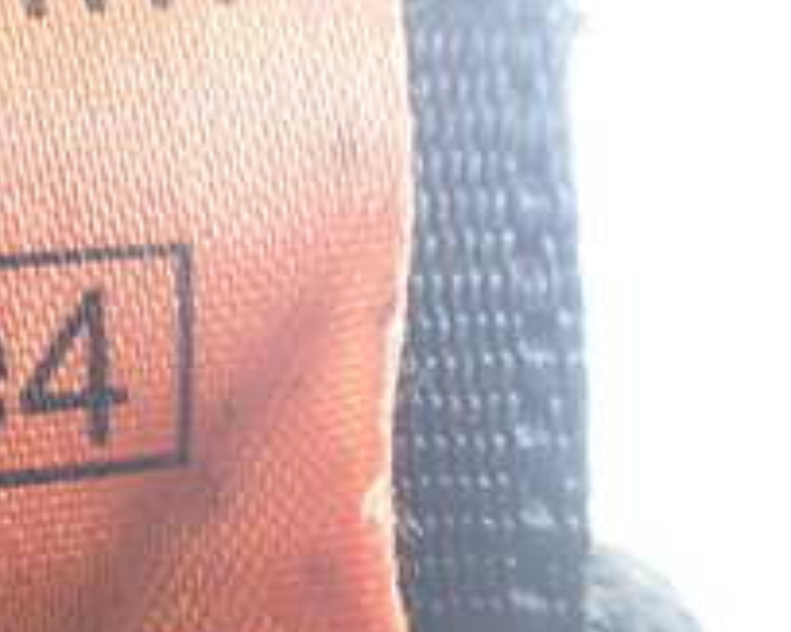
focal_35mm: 86
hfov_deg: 19.9
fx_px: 2012
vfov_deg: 17.6
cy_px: 558
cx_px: -306
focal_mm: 5.4
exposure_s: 1/80
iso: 800
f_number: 2.3
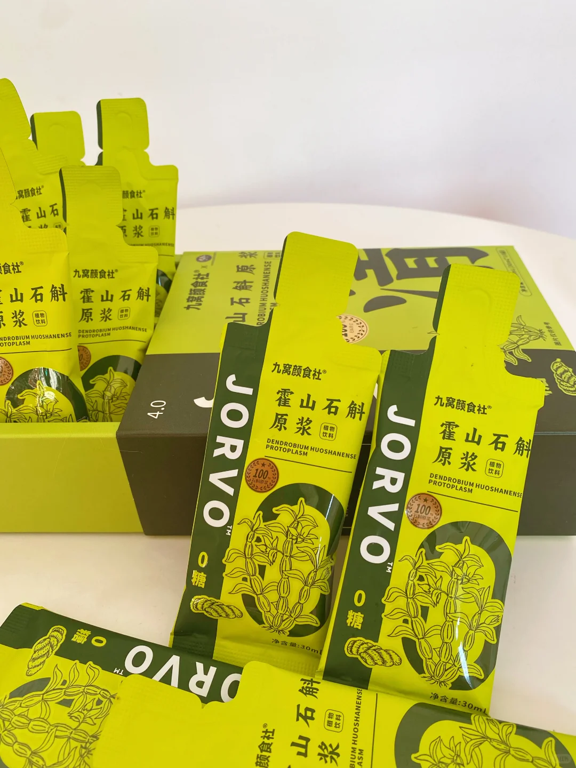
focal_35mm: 26
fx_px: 577
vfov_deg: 67.3
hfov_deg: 53.1
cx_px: 288
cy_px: 384
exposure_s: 1/121
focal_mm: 4.25
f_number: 1.8
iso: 64
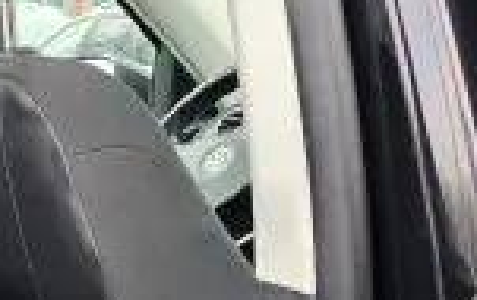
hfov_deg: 16.3
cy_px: 167
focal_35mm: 103
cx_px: -430
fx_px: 1341
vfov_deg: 12.8
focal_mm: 6.3
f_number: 1.7
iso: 160
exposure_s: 1/100
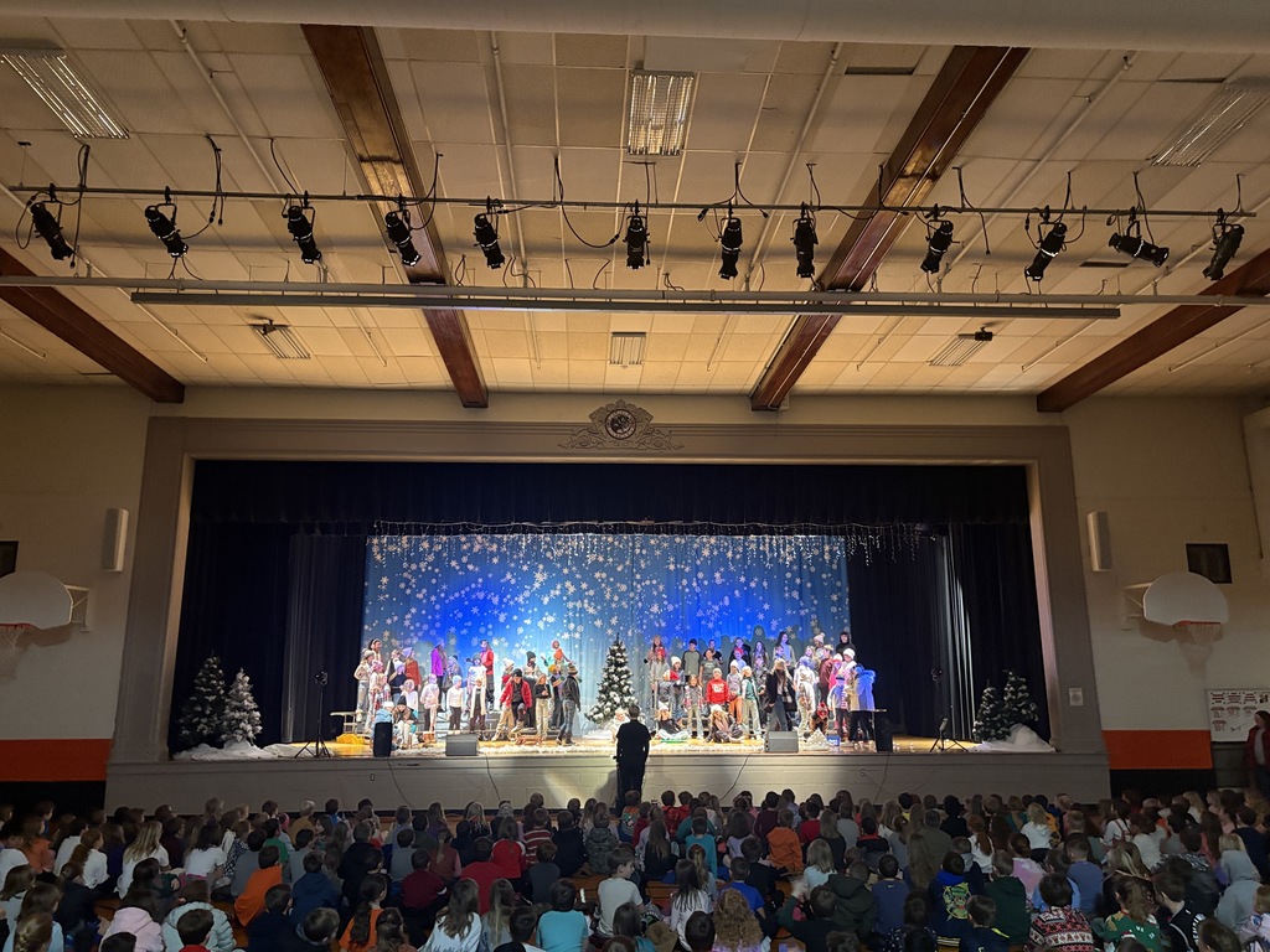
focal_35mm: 26
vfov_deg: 53.1
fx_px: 954
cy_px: 476
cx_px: 635
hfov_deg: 67.3
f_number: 1.6
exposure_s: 1/30
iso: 500
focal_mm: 5.96
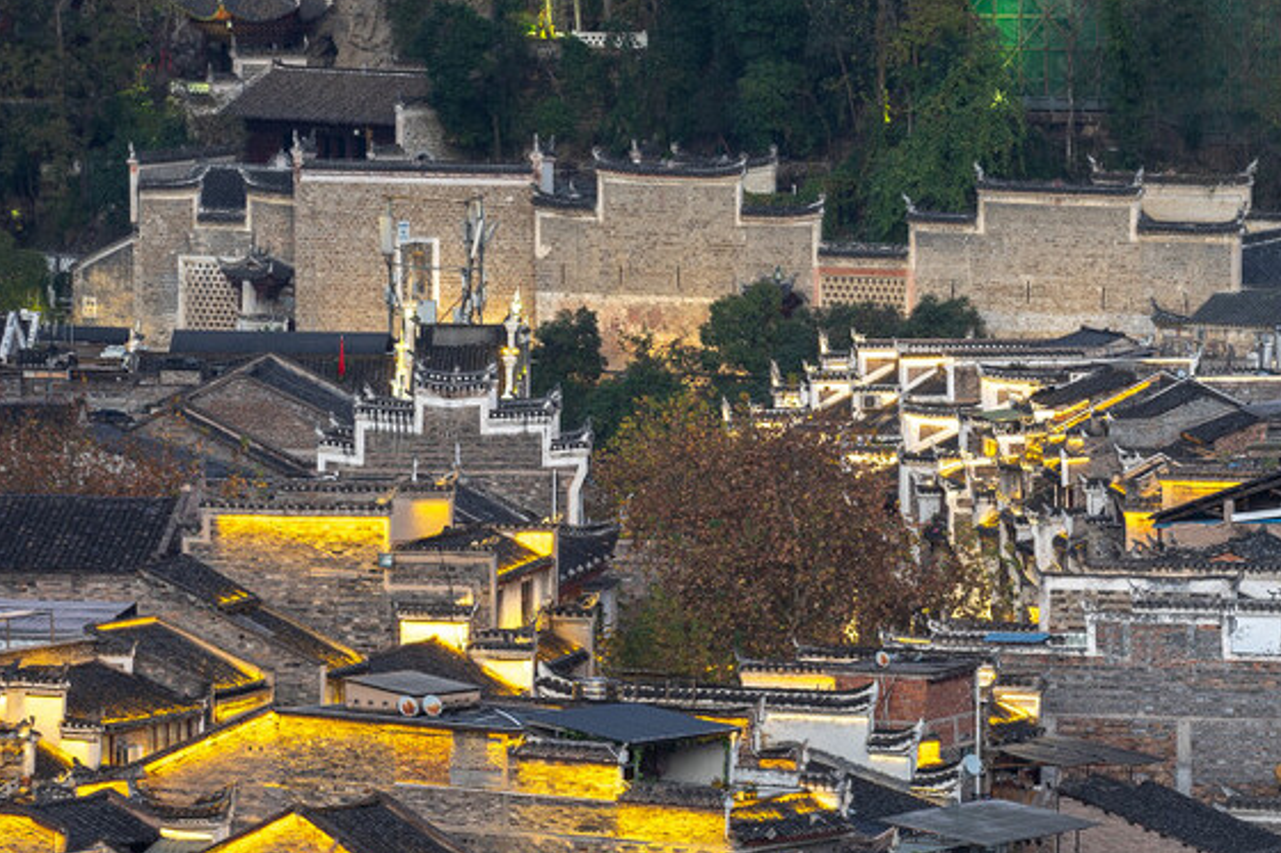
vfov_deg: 4.4
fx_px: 11134
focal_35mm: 313
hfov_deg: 6.6
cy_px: 882
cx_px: 1233
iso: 50
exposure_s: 2
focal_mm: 146
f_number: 10
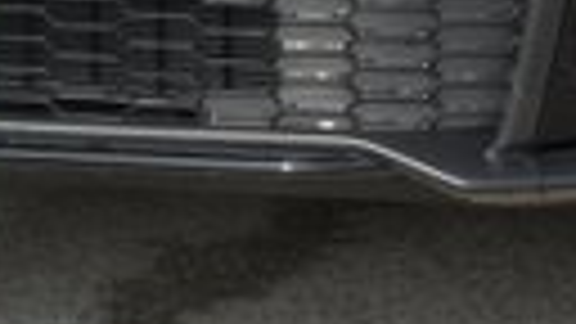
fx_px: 6231
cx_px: 297
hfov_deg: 5.3
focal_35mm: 408
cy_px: -524
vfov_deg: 2.9
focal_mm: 52
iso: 200
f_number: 9
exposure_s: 1/320
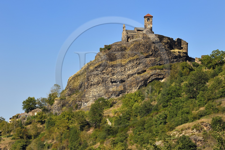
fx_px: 1030
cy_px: 75
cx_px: 112
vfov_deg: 8.3
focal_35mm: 165
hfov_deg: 12.5
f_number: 13
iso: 200
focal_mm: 165
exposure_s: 1/250
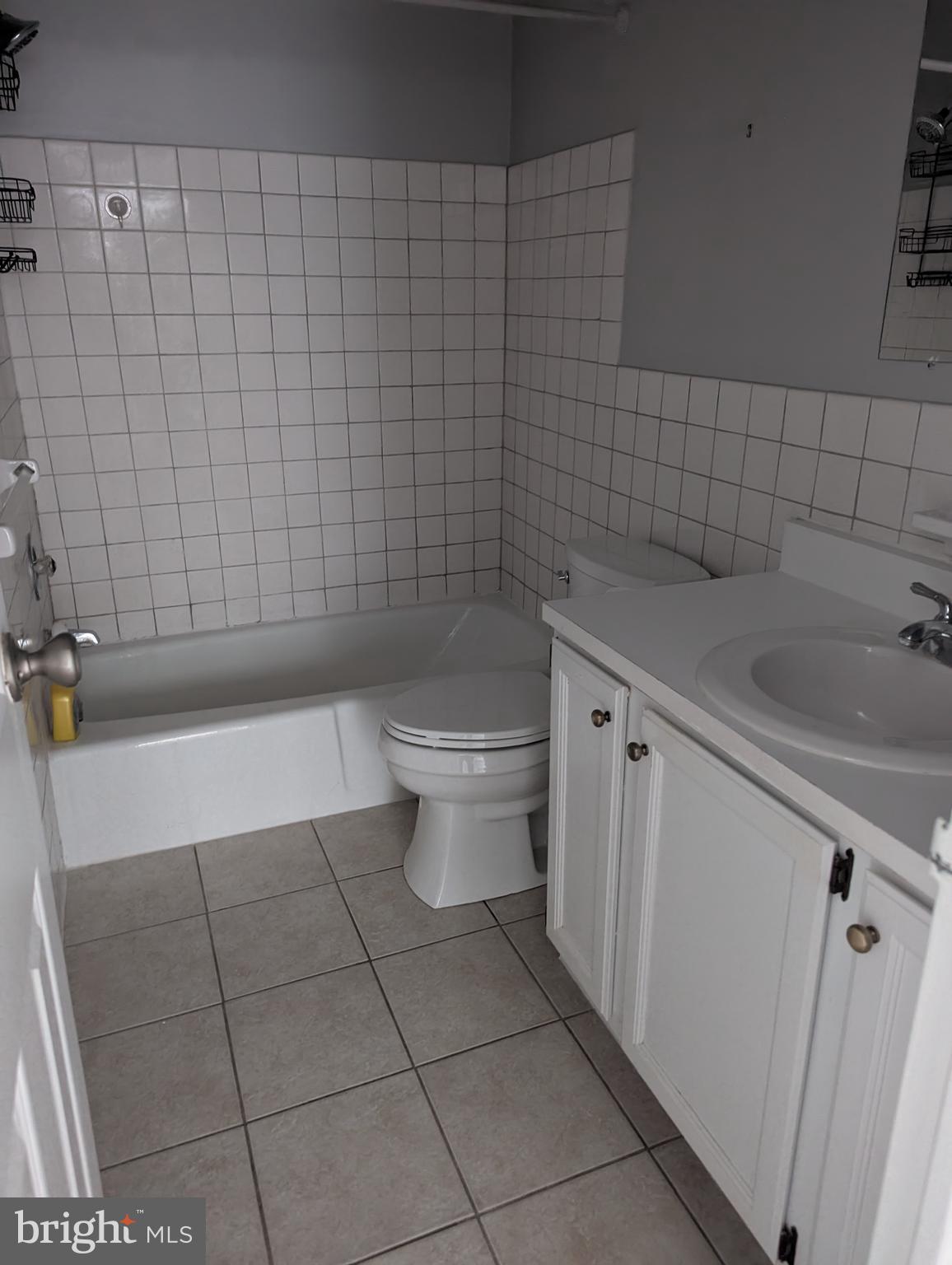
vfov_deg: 71.5
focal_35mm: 24
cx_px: 476
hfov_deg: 56.9
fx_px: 878
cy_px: 632
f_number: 1.85
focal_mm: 6.81
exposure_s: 1/23.8
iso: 2117
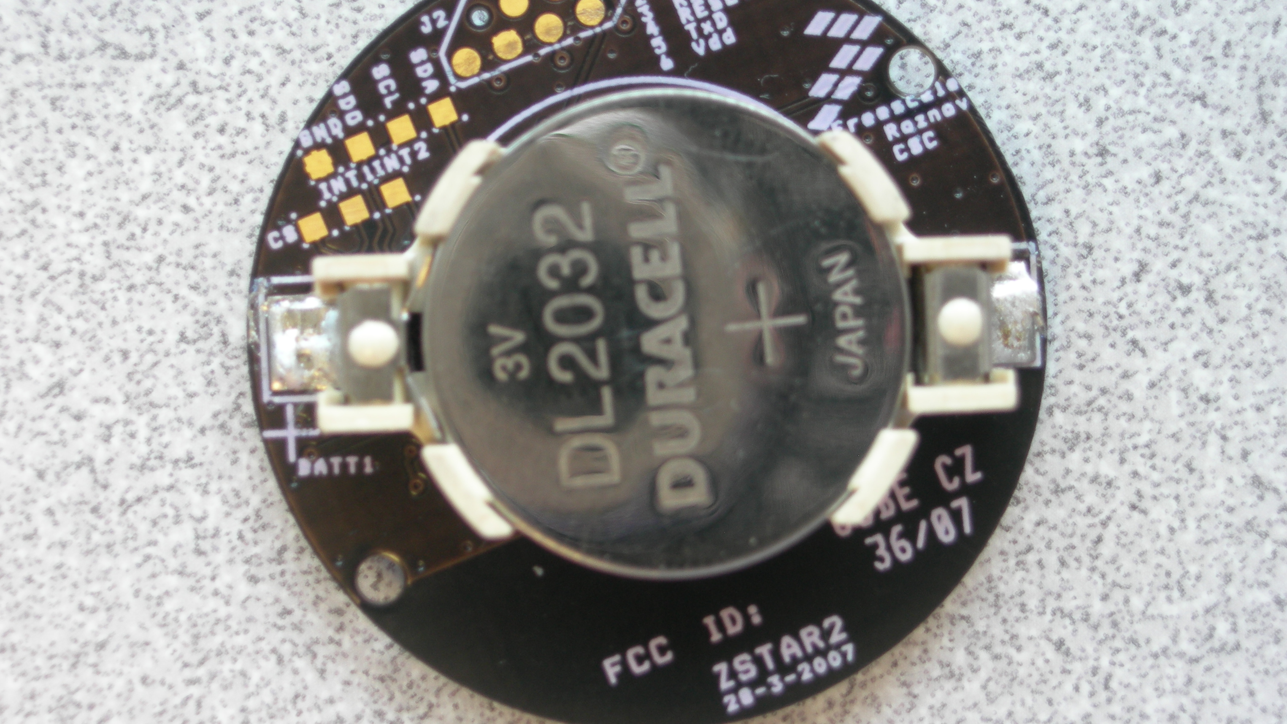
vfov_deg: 15.3
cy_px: 309
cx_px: 647
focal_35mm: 79
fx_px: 2696
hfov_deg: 26.8
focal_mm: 14.9
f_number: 3.7
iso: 50
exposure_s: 1/12.7
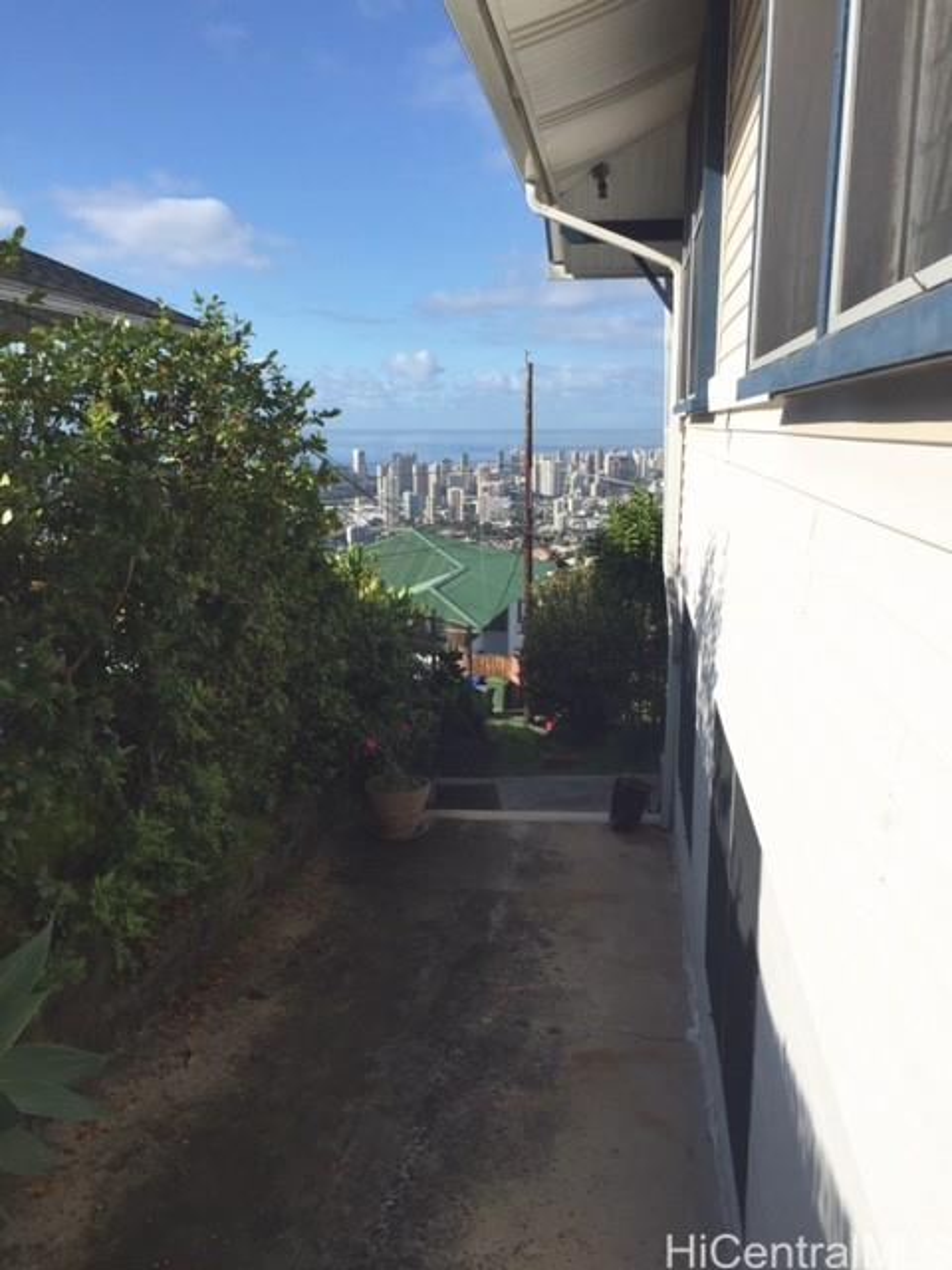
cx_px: 476
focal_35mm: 29
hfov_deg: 48.2
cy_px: 635
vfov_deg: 61.7
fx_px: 1063
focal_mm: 4.15
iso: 32
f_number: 2.2
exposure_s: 1/3968
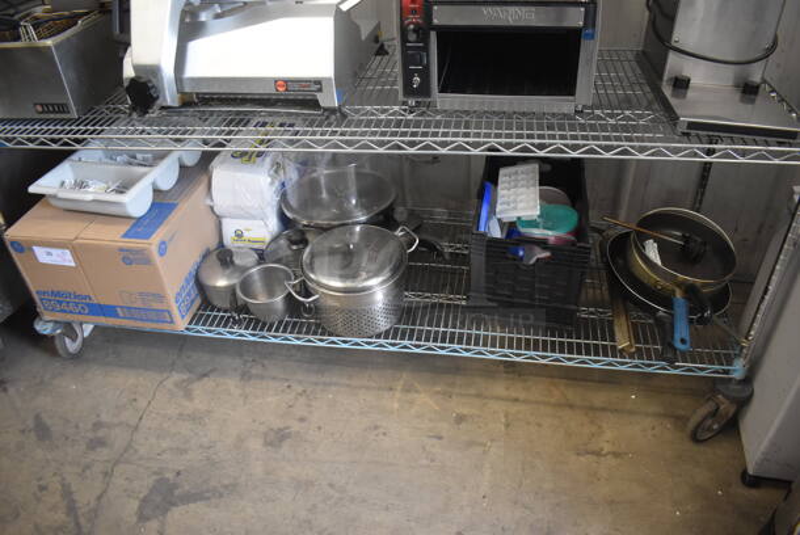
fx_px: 601
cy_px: 268
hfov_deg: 67.3
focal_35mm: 27
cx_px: 400
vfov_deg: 48.0
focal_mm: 18
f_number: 3.5
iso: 1800
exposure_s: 1/125
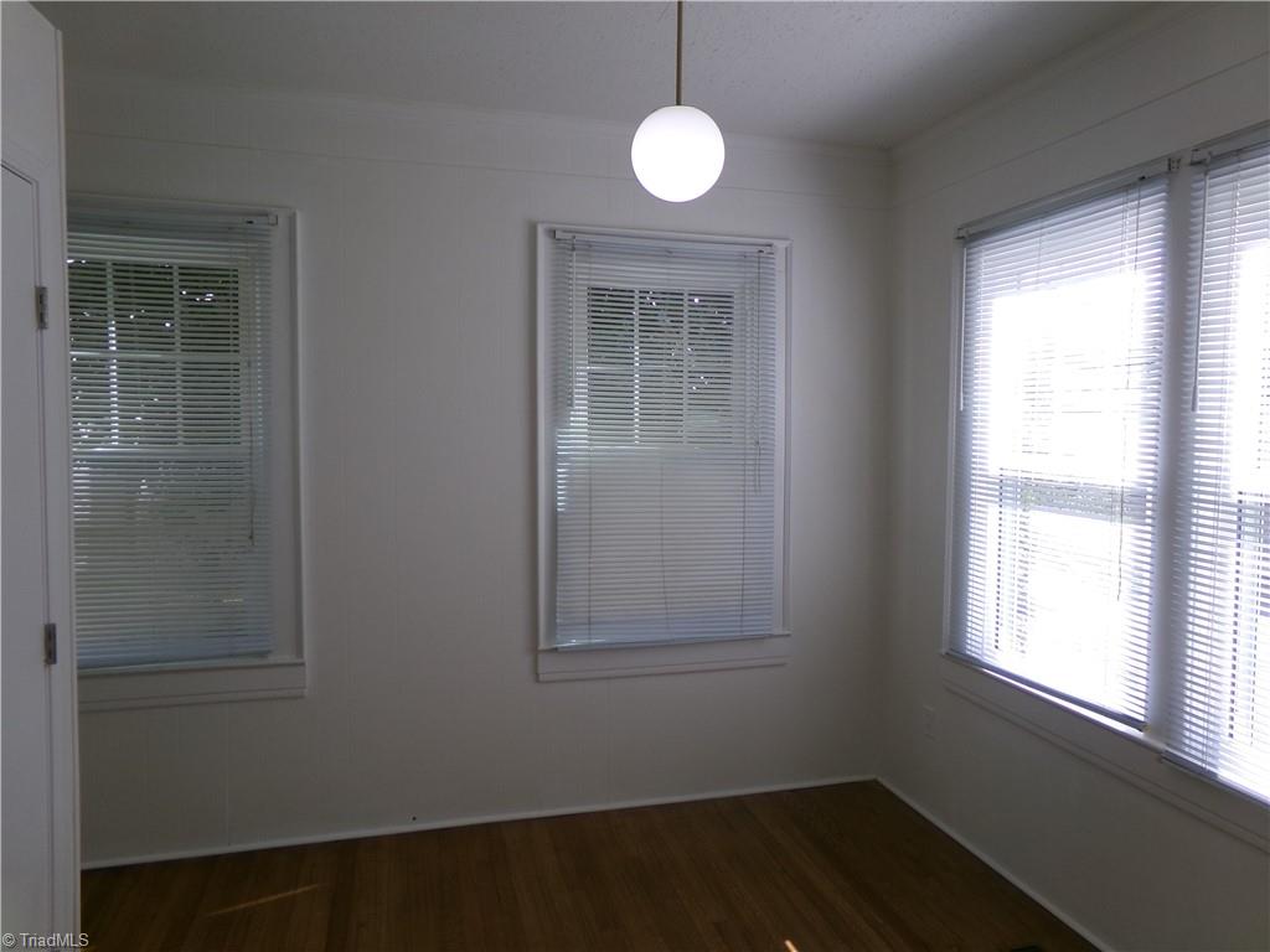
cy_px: 476
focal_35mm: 24
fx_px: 881
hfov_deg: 71.6
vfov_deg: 56.8
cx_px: 635
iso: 100
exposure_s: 1/170
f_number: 3.7
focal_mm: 4.3
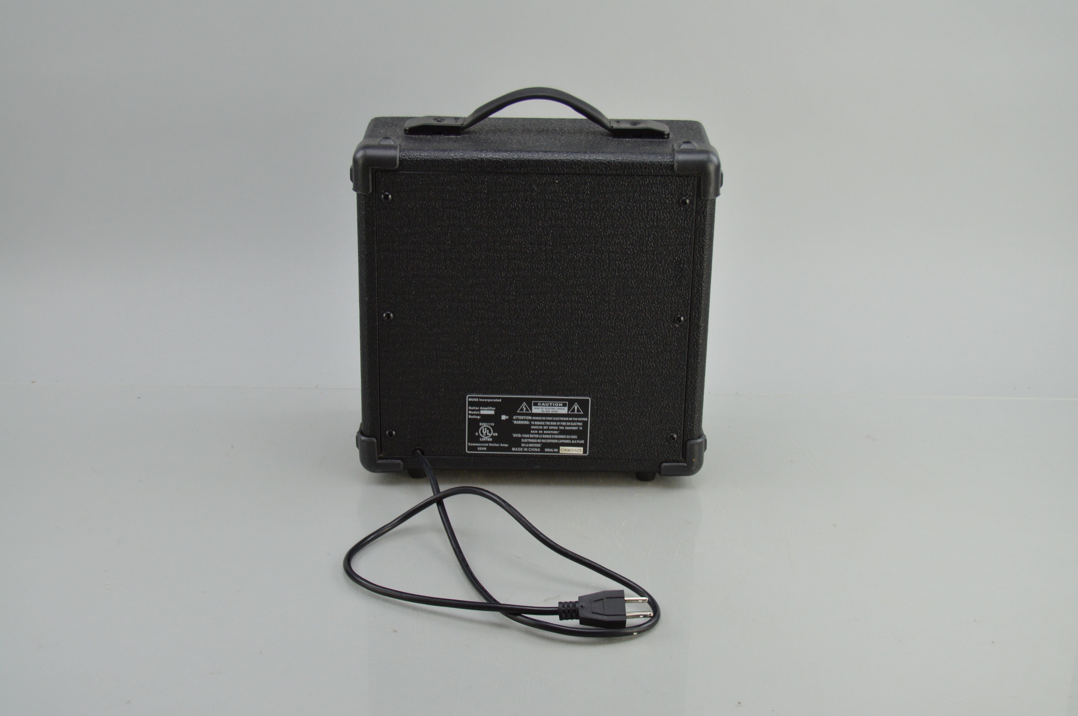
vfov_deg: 25.7
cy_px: 358
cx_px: 539
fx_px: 1571
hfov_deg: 37.9
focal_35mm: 52
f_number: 4.5
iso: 400
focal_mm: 35
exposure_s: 1/125
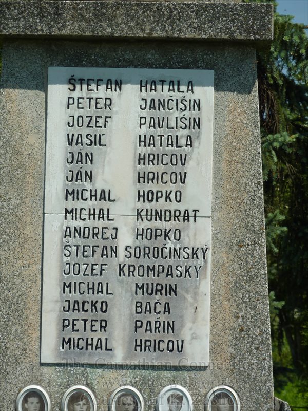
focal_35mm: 196
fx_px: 2325
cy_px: 206
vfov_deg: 10.1
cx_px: 154
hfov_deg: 7.6
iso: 80
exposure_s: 1/500
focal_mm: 32.1
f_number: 5.6
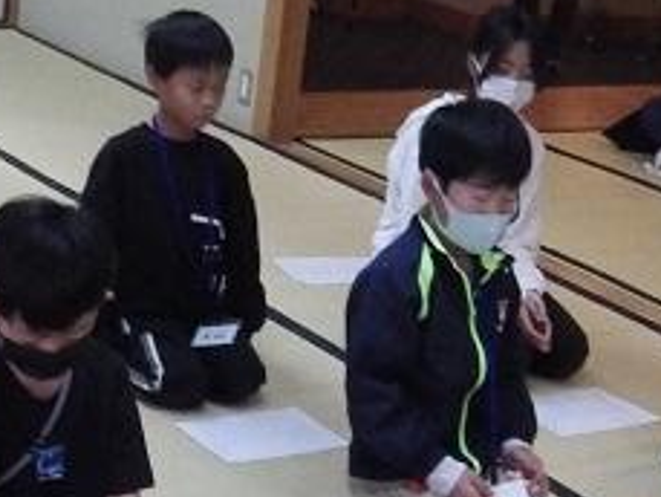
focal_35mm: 96
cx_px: 202
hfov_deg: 20.3
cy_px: 358
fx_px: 1834
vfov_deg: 15.4
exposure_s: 1/45
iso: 640
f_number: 3.1
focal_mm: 4
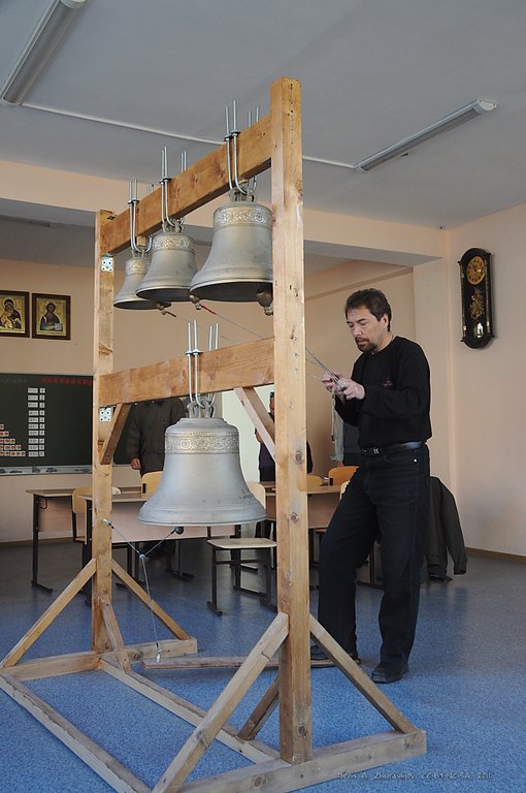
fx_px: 791
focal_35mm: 36
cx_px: 263
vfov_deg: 53.2
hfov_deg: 36.8
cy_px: 396
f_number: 8
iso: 640
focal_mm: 24
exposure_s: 1/30
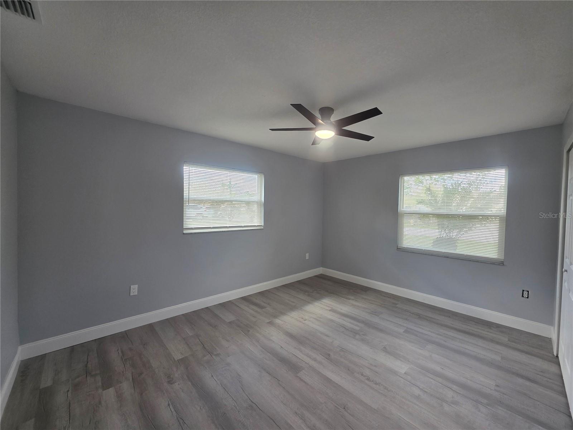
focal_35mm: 13
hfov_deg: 106.2
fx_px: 215
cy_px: 215
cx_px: 286
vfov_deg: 89.9
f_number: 1.9
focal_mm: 2.2
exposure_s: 1/120
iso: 125
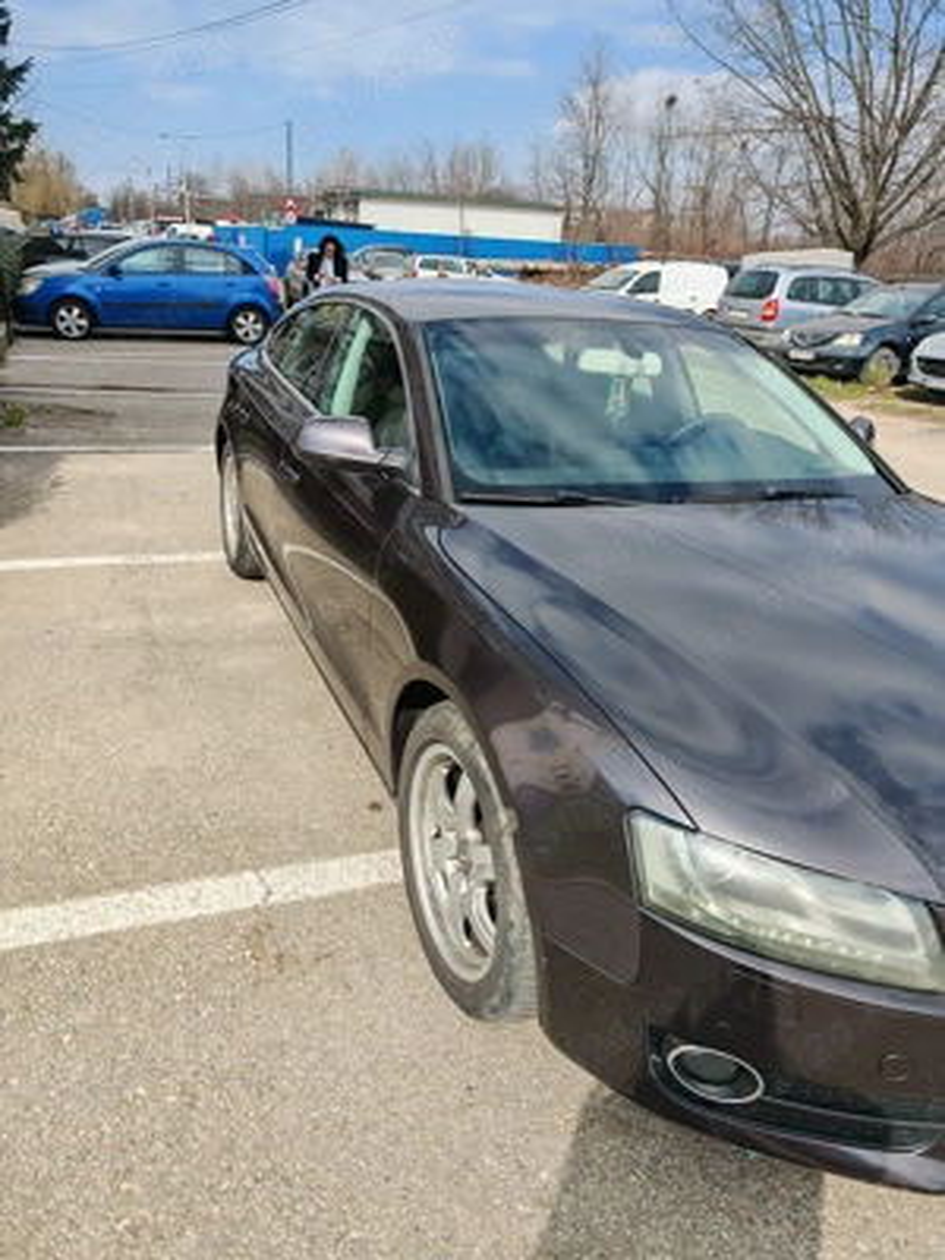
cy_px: 630
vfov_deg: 71.6
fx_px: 874
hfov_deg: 56.8
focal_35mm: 24
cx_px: 472
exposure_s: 1/5900
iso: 100
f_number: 2
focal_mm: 6.83
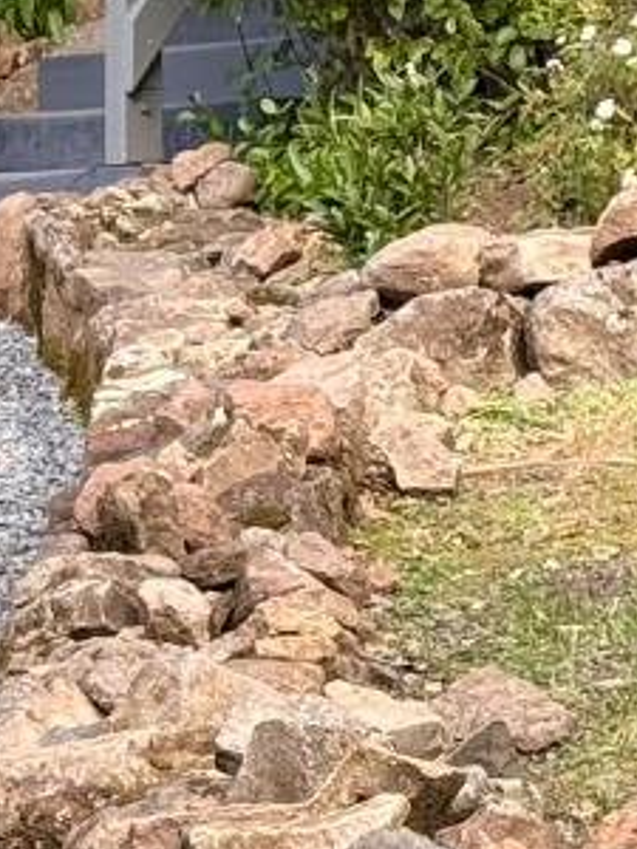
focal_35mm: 240
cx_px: 1246
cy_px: -293
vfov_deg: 8.1
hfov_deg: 6.0
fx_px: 5889
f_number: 1.78
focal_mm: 6.76
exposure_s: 1/472
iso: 100
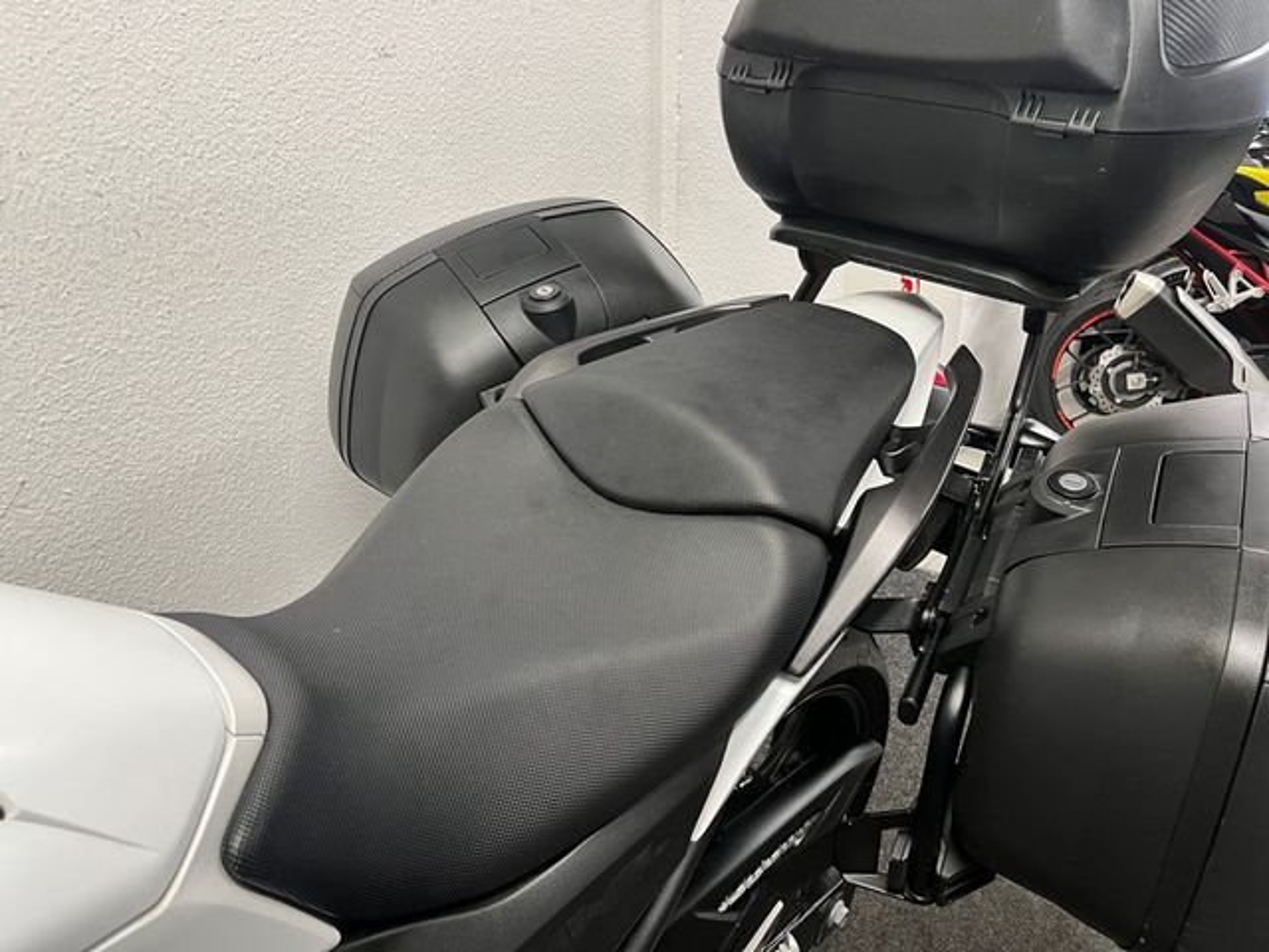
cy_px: 476
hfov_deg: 67.3
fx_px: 953
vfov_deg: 53.1
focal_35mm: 26
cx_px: 634
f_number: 1.6
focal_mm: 5.1
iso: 125
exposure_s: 1/50
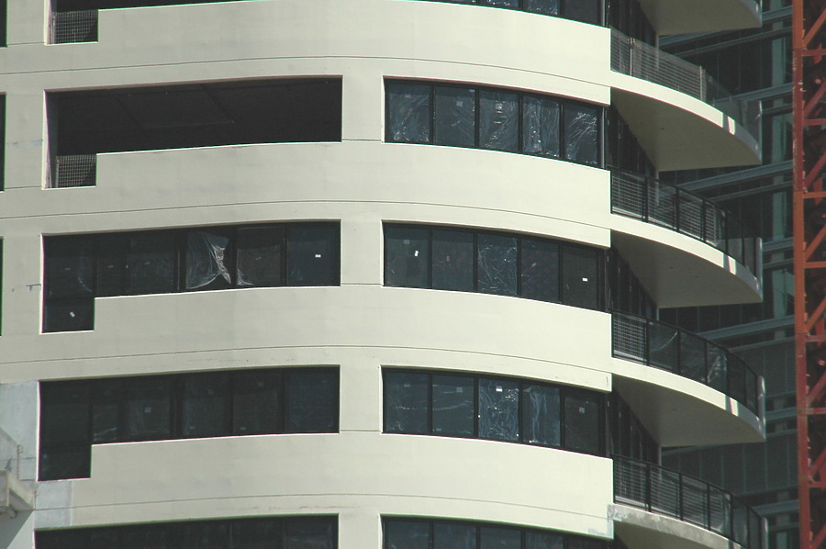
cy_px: 274
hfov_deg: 6.9
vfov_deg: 4.6
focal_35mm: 300
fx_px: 6876
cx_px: 413
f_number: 10
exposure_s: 1/400
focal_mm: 200
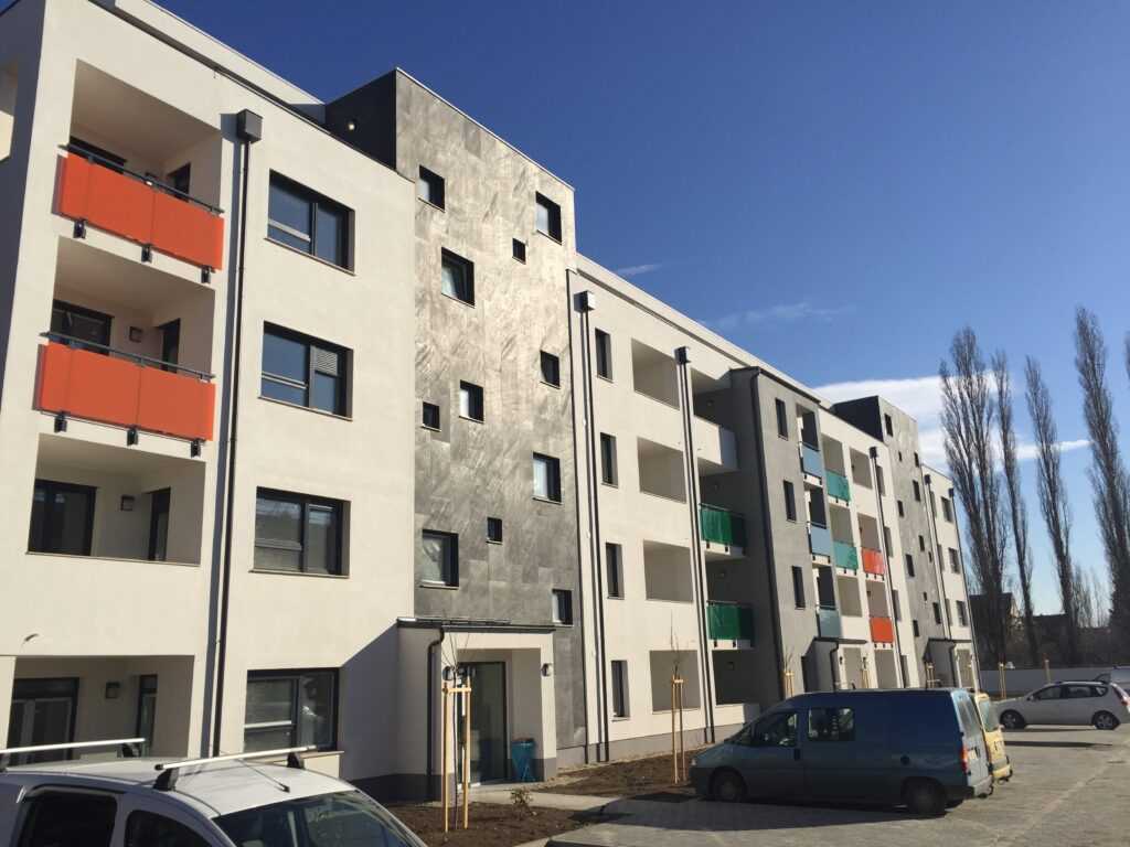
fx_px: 947
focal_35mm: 29
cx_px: 565
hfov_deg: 61.7
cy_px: 424
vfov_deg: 48.2
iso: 32
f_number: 2.2
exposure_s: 1/3597
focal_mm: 4.15
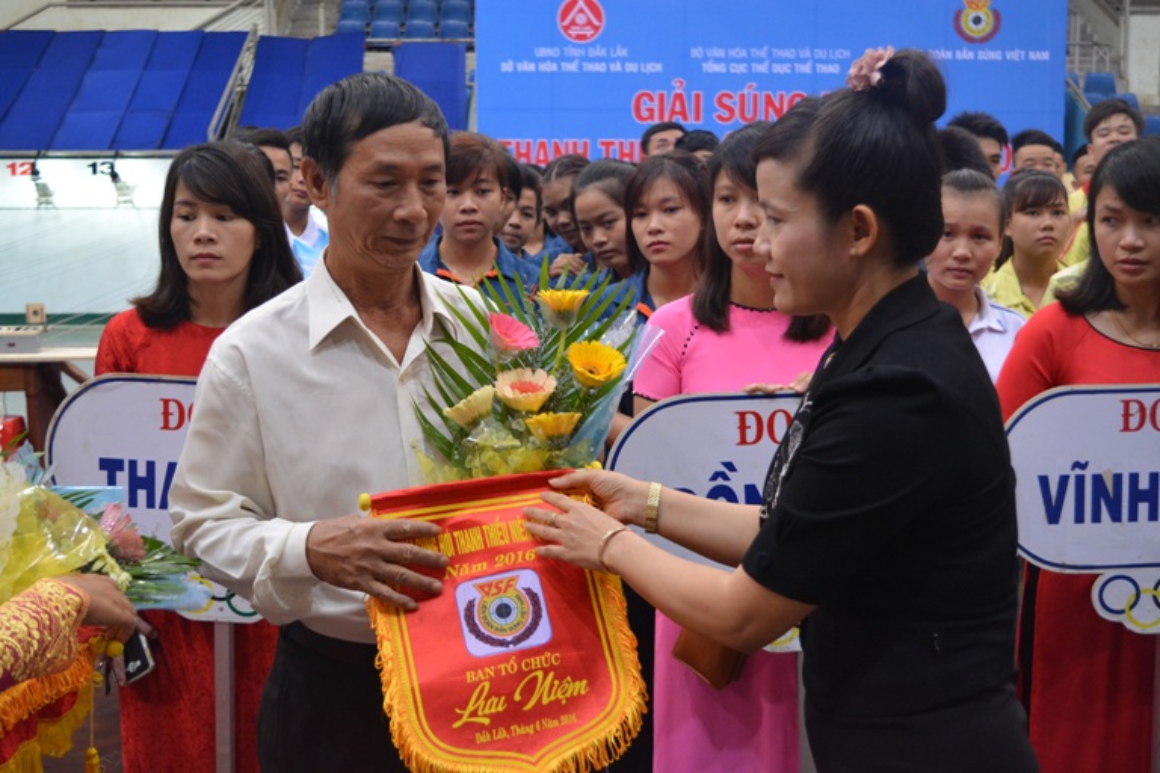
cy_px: 386
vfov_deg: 28.9
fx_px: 1498
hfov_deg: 42.3
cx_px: 580
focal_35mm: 46
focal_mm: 31
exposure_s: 1/60
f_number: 4.2
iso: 1600
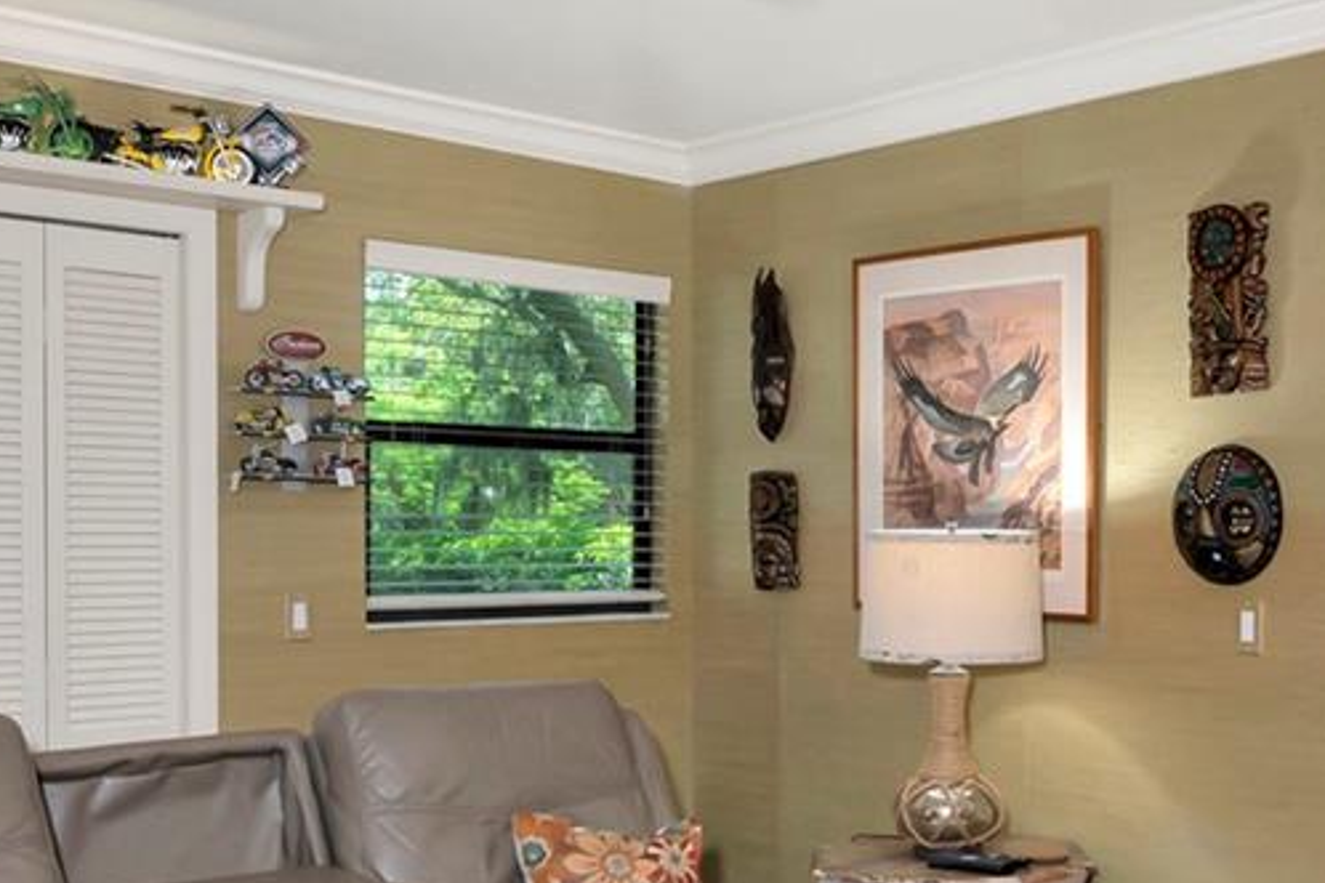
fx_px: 1656
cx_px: 979
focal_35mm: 45
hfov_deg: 42.4
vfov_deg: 29.8
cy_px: 521
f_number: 8
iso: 640
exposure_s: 1/60
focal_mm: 14
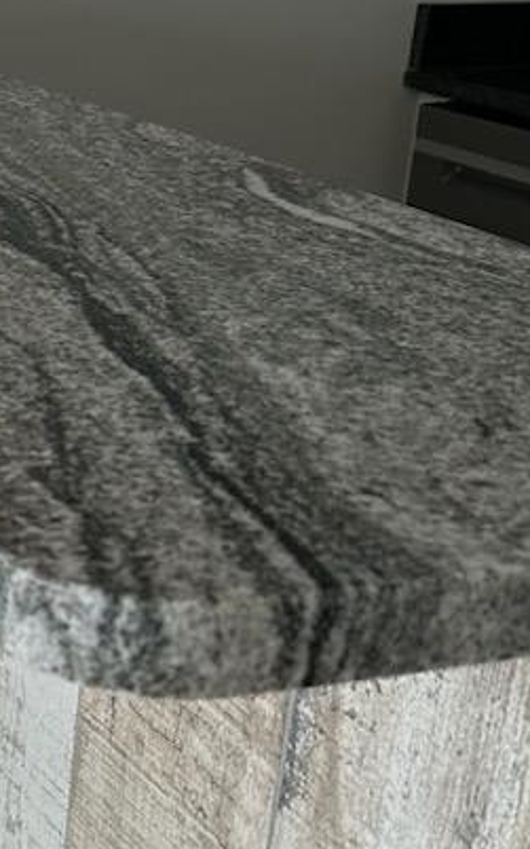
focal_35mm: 81
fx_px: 1873
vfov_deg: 25.5
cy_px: 511
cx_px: -361
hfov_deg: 14.5
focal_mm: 6.86
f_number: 1.78
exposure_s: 1/857
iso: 80
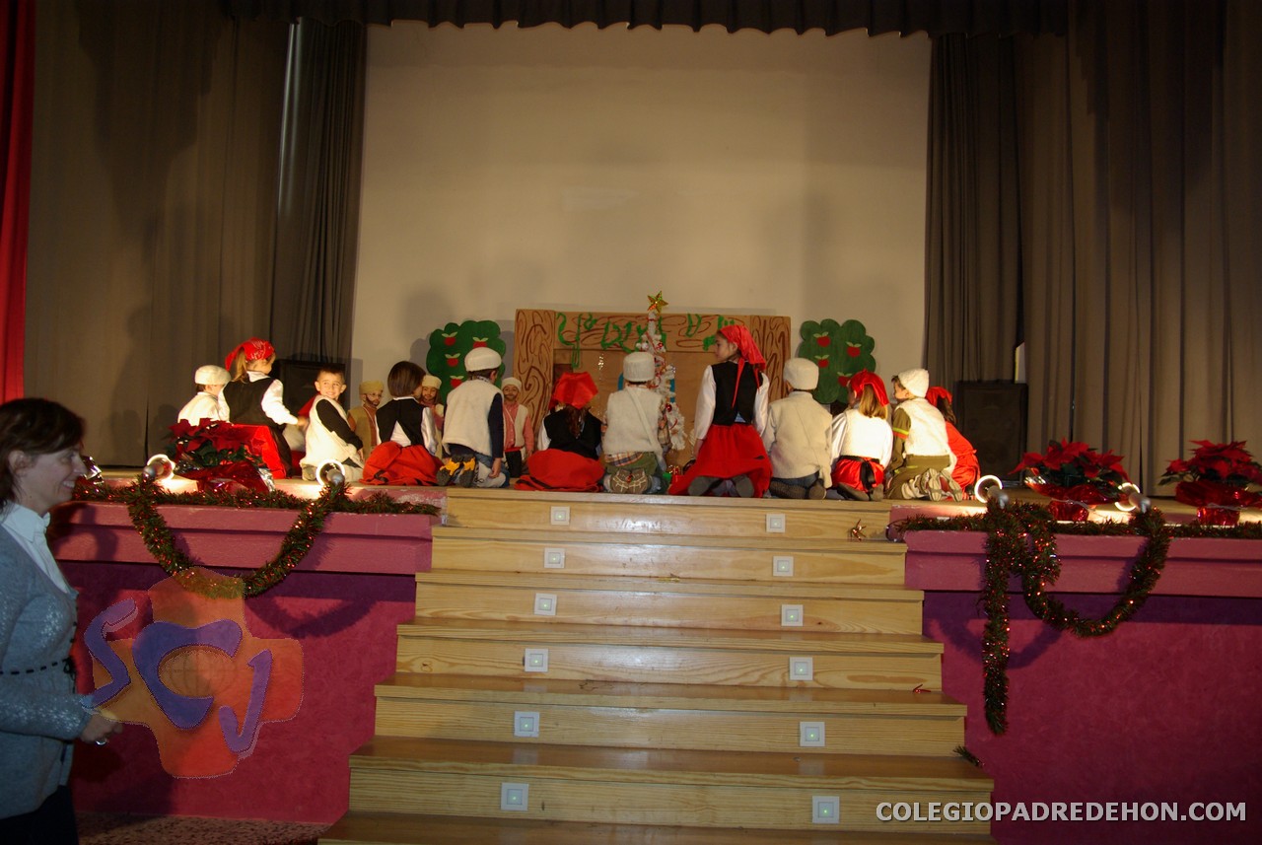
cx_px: 631
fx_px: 948
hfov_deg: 67.3
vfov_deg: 48.1
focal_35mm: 27
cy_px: 422
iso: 400
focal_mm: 18
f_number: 4
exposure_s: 1/45
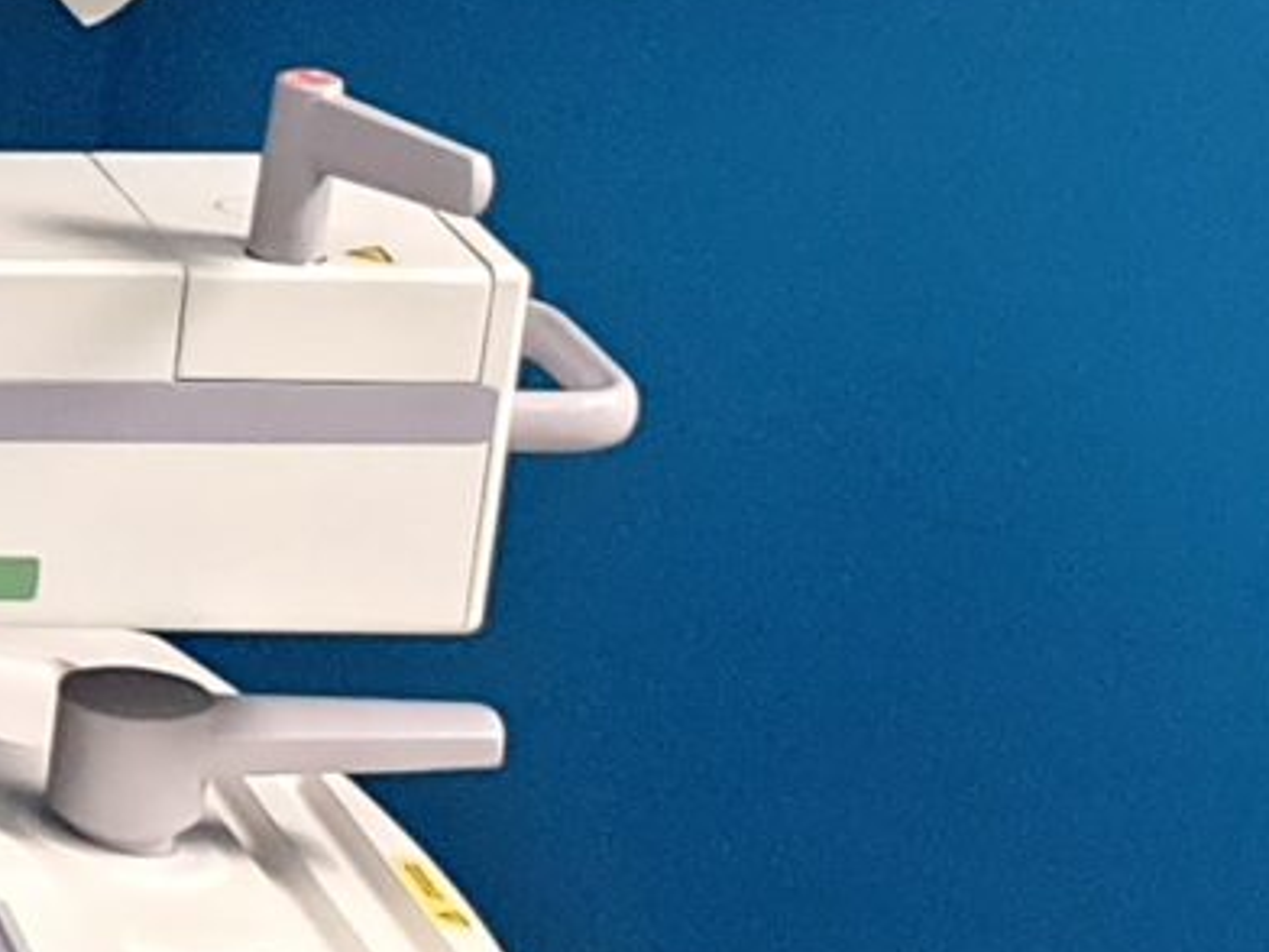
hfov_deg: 9.8
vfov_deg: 8.7
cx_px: -2082
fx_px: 6232
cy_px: 525
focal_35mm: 170
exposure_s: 1/33
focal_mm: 4.3
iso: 250
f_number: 2.4
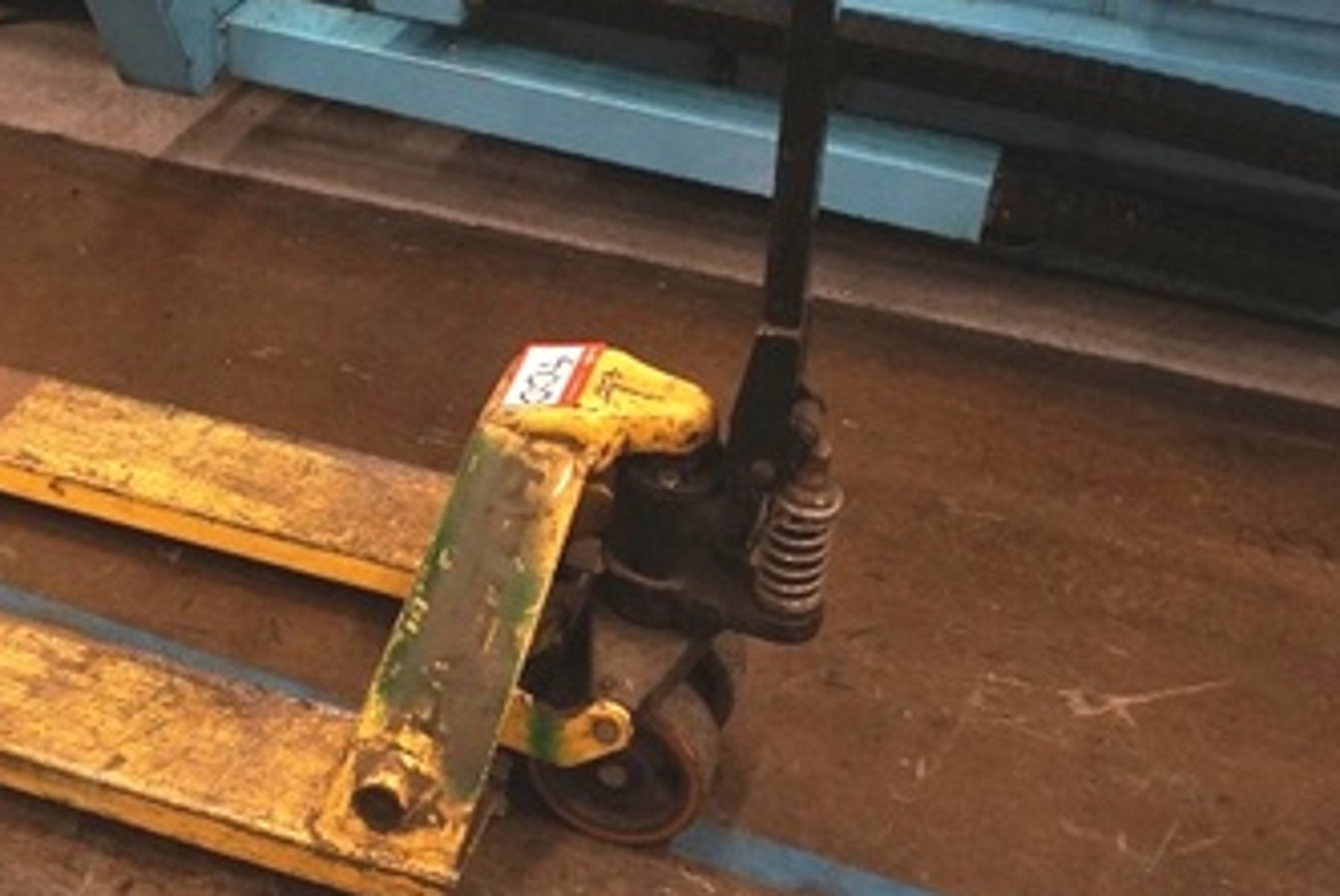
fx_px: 1937
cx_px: 363
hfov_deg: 37.4
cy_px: 226
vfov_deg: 25.7
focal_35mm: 52
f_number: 4
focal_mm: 16
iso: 1600
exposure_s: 1/160
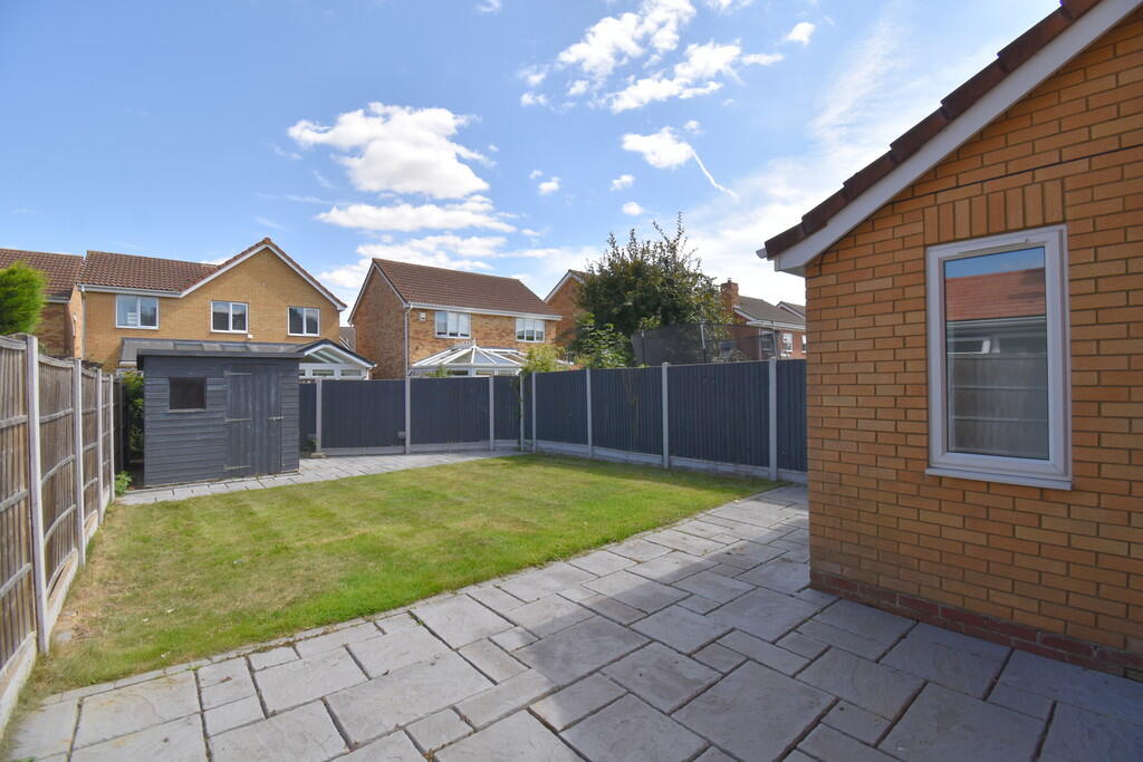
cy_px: 381
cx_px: 572
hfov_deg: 100.4
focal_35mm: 15
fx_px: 476
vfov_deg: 77.3
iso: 110
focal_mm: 10
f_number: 8
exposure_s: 1/250
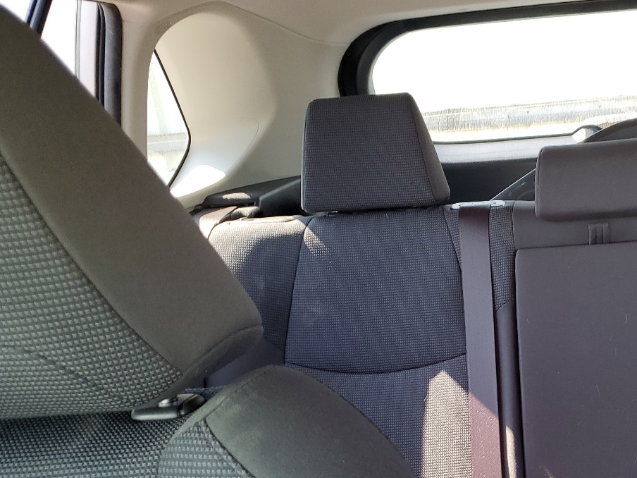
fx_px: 846
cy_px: 362
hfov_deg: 38.7
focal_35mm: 46
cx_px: 558
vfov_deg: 30.9
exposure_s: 1/60.2
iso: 52
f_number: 1.5
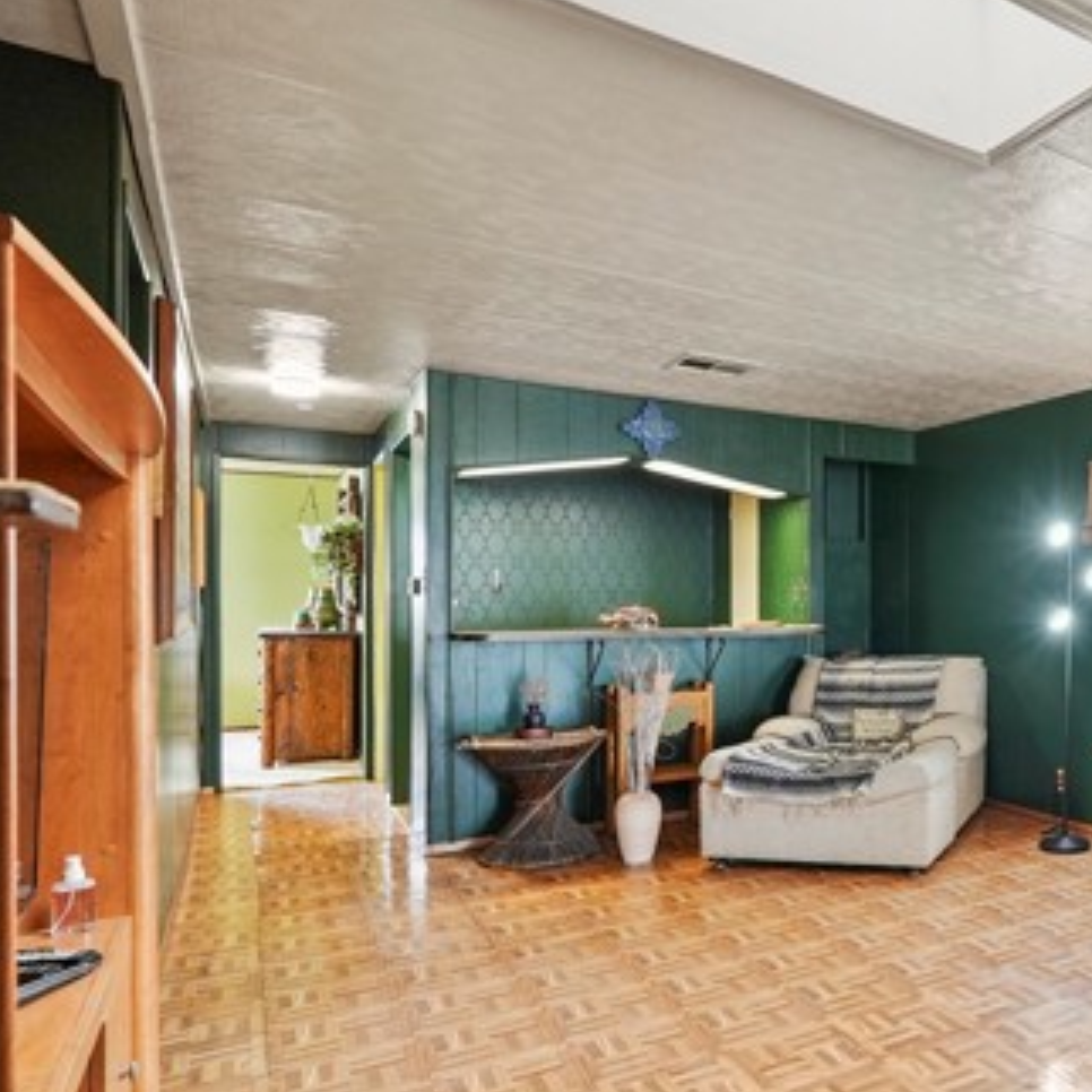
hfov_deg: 49.8
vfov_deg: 59.0
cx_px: 1055
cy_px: 592
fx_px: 964
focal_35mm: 27
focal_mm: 16
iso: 1250
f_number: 4
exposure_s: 1/15
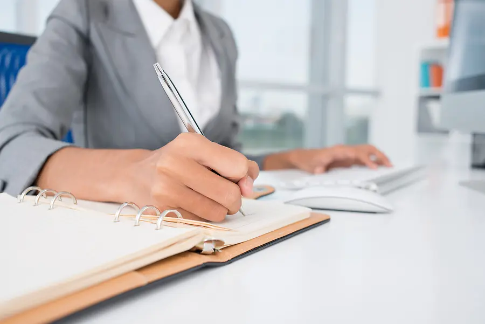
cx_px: 242
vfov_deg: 37.9
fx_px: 472
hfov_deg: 54.4
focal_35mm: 35
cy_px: 162
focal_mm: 35
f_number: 5.6
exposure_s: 1/160
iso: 100
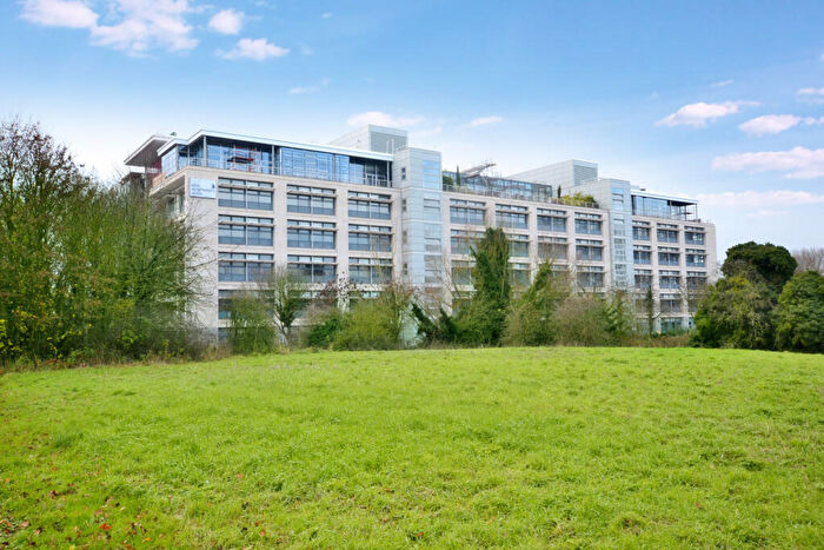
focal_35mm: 30
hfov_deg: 61.9
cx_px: 412
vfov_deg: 43.6
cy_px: 275
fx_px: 687
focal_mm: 20
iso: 400
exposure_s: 1/100
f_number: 9
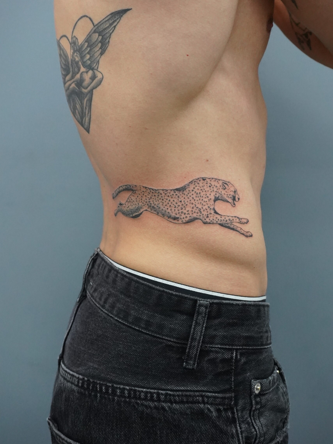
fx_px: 500
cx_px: 166
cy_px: 205
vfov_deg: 47.8
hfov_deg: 36.8
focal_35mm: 39
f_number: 5.6
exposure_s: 1/320
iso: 5000
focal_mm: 24
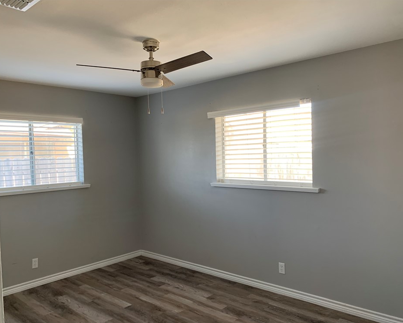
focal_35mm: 28
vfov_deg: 51.5
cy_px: 166
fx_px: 334
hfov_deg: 62.2
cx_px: 189
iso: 100
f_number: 1.8
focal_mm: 4.25
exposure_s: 1/73
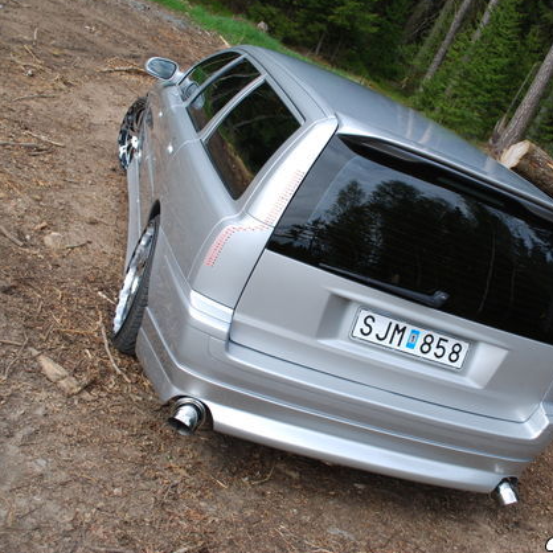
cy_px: 274
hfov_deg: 38.9
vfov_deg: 39.2
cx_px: 349
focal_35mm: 43
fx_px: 777
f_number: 6.3
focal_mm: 22
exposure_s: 1/160
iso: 100
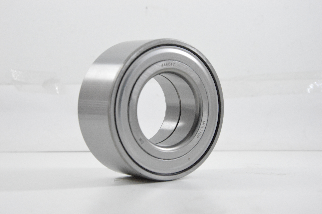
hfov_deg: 23.4
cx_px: 161
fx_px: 777
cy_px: 107
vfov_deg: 15.7
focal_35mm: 87
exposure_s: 1/100
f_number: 8
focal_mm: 58
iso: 3200
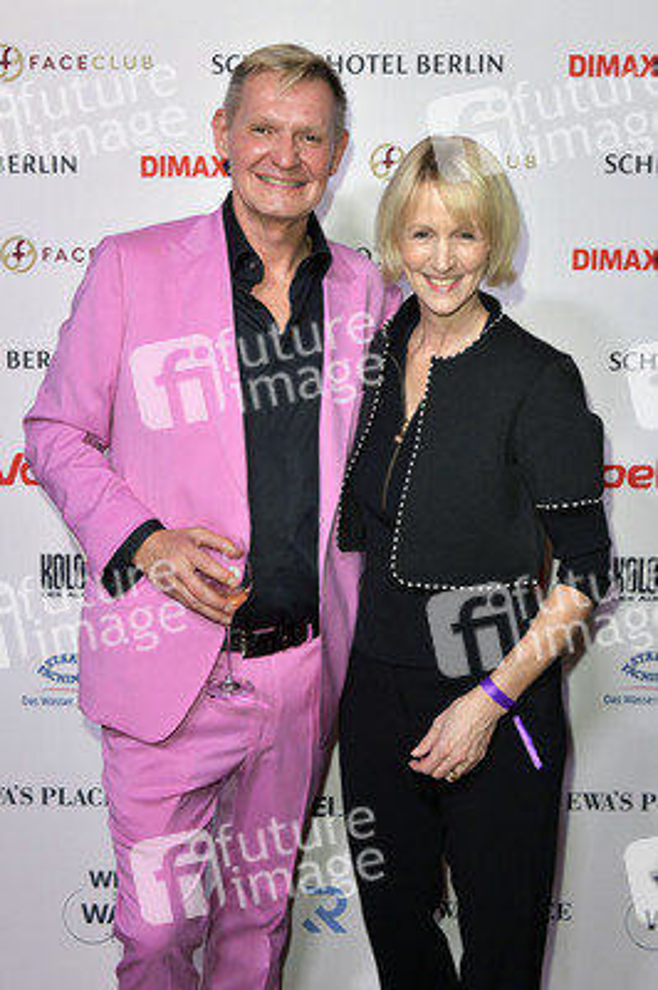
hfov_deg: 31.8
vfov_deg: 46.4
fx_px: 1153
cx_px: 329
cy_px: 495
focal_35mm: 42
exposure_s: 1/250
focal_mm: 42
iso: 1250
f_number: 6.3
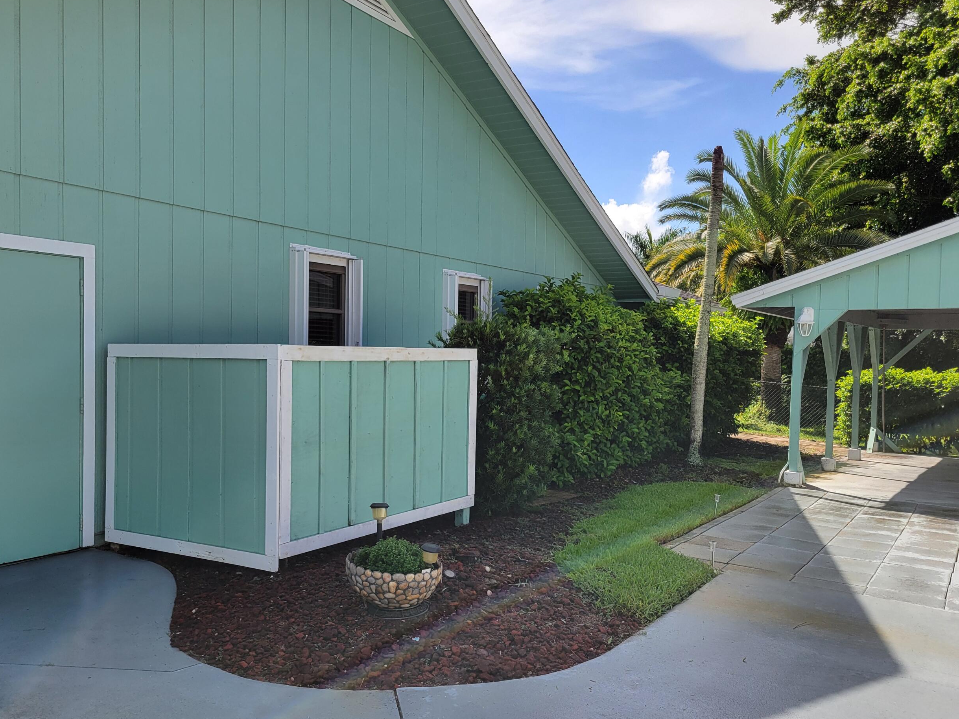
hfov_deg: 56.8
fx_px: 886
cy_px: 387
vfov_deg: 44.1
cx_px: 443
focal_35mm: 32
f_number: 1.8
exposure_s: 1/1794
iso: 40
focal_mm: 5.4
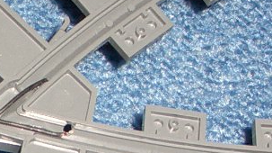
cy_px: 195
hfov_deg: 10.8
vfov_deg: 6.3
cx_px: -170
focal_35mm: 190
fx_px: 1370
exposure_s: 1/60
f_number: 4
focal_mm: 7.1
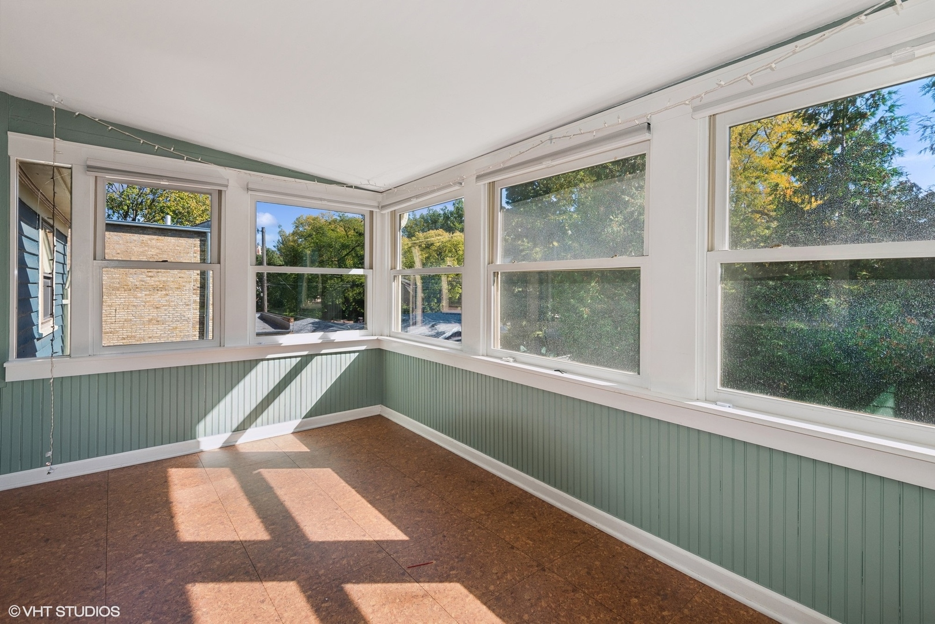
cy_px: 312
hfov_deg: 96.7
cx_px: 468
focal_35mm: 16
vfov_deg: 73.8
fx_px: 416
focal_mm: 16
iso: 320
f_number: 8
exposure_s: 1/125
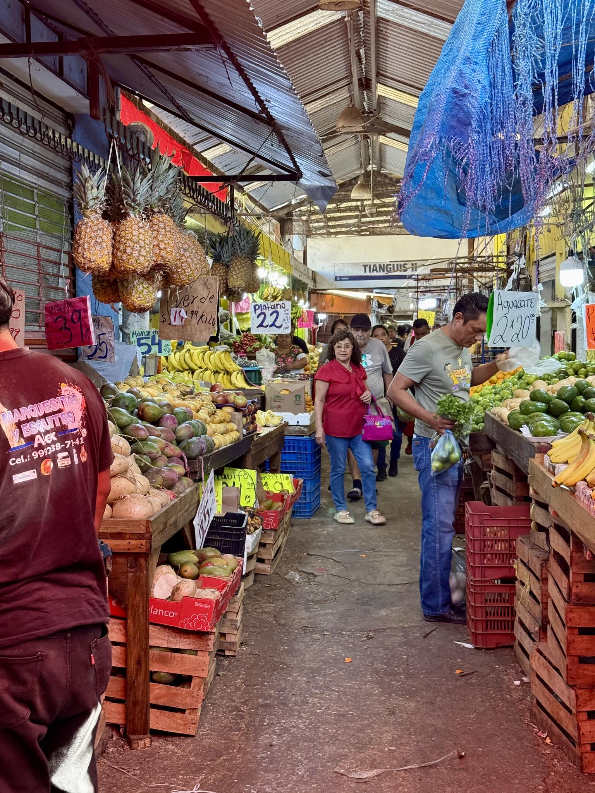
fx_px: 1100
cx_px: 298
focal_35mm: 48
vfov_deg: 39.7
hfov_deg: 30.3
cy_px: 396
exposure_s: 1/120
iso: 200
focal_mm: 6.76
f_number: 1.78
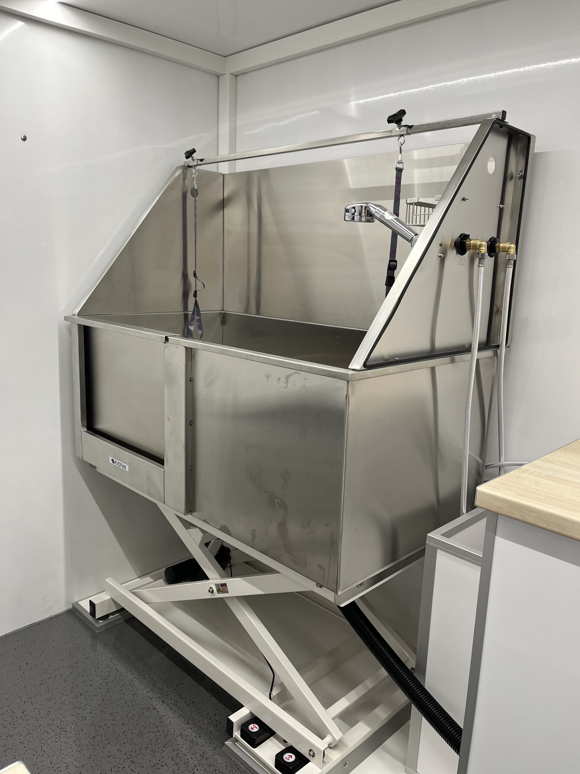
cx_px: 290
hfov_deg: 53.1
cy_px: 387
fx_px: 581
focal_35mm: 26
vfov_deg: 67.3
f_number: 1.6
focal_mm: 5.1
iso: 125
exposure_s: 1/50
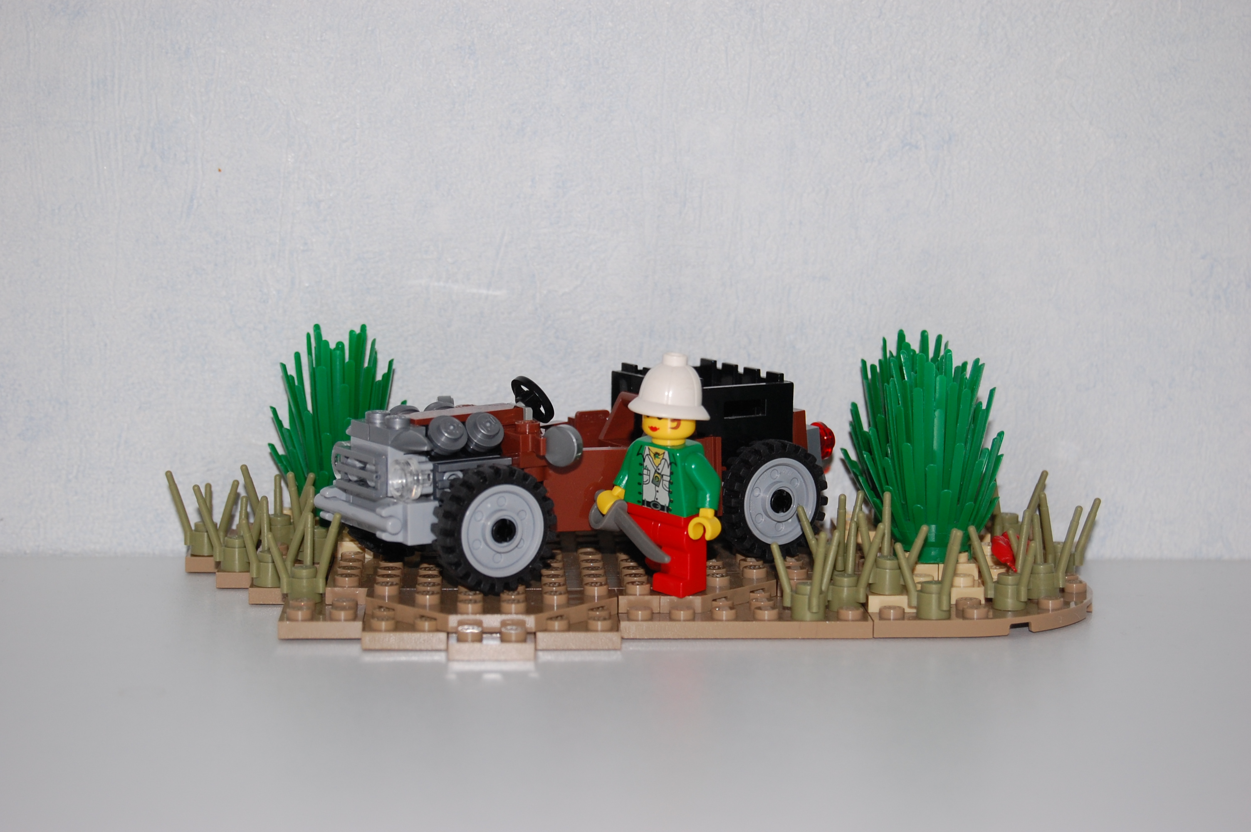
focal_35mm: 82
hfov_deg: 24.6
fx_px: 2864
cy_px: 416
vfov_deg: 16.5
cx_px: 626
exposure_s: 1/60
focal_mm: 55
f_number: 5.6
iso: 400
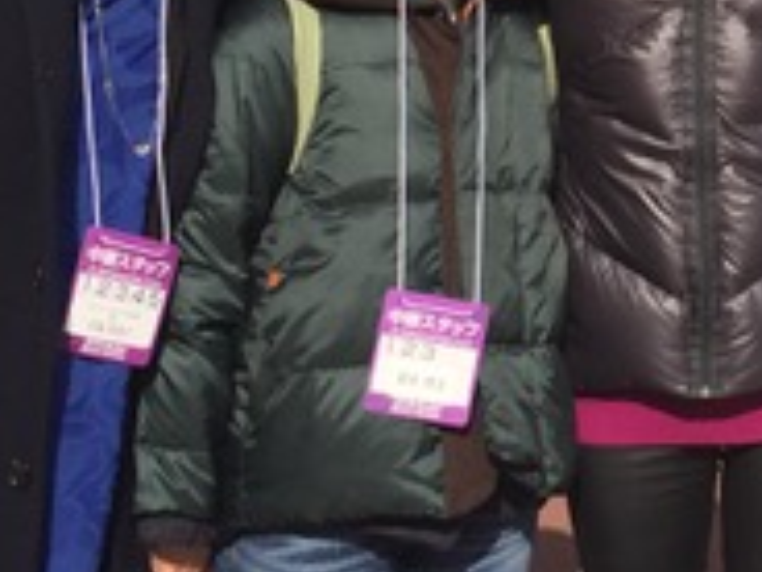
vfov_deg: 14.2
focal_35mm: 101
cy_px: -112
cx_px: 791
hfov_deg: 18.8
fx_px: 2223
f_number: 2.2
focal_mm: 4.15
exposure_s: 1/3597
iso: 32
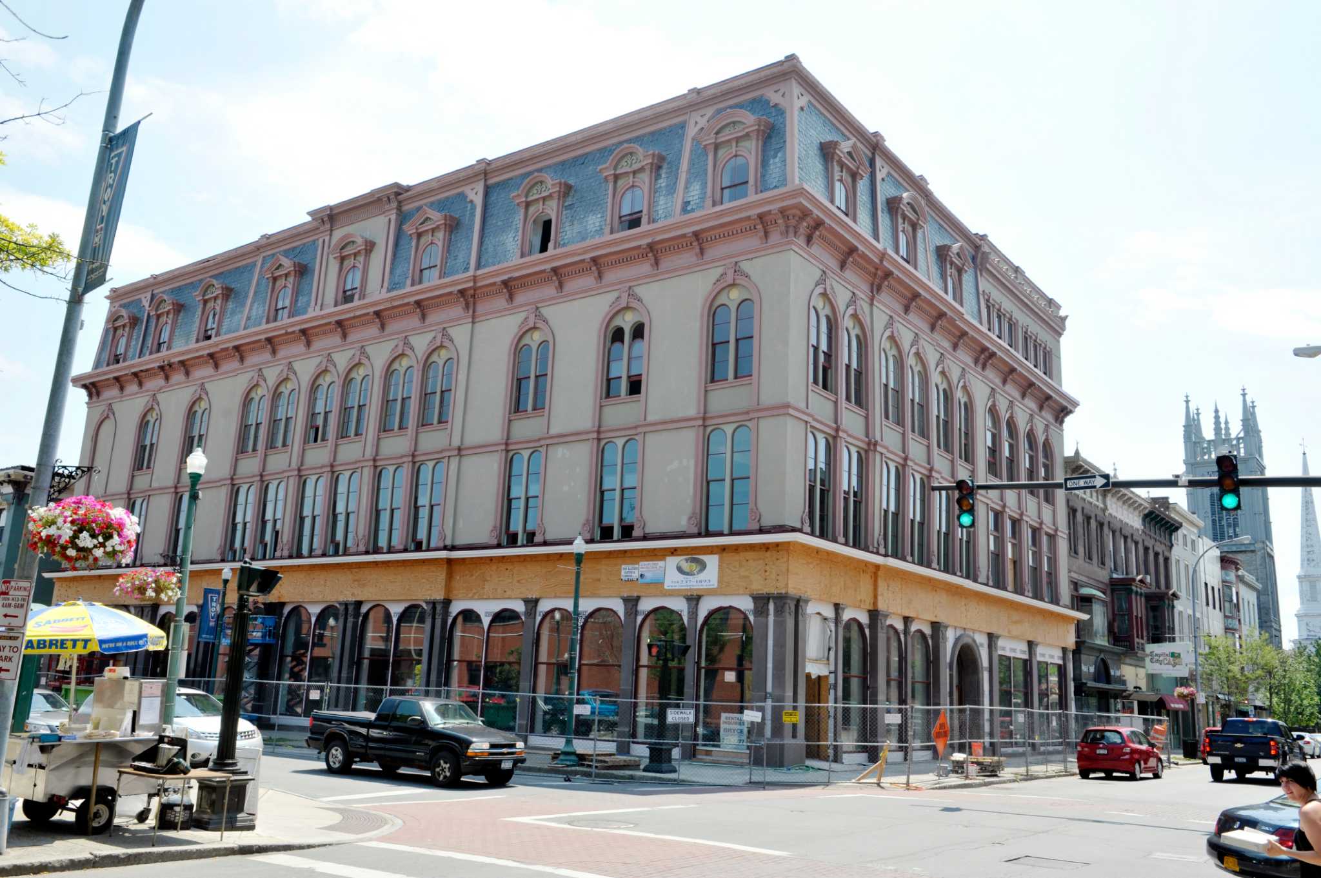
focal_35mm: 31
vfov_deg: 42.3
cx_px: 660
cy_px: 439
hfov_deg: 60.3
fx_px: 1137
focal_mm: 31
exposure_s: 1/500
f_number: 9
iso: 400
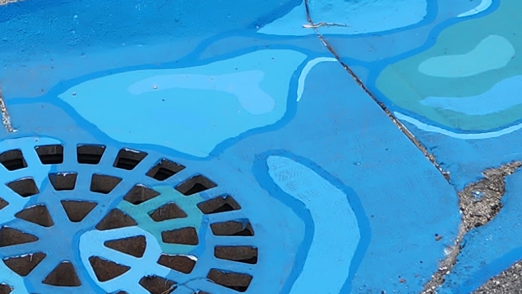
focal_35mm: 127
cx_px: 100
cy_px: -399
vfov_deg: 8.7
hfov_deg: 16.8
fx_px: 1758
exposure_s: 1/626
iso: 20
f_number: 1.8
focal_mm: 5.4
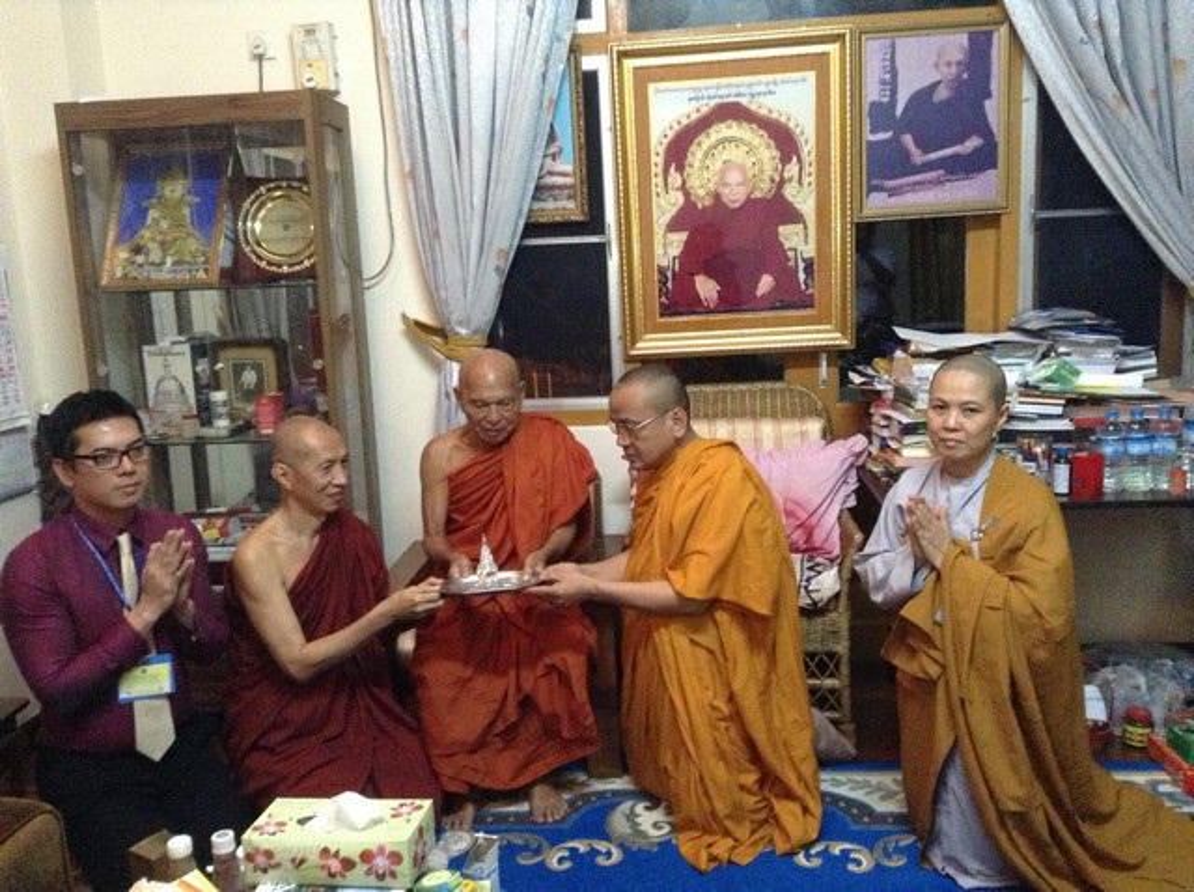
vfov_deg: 42.8
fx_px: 1137
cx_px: 597
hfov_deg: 55.4
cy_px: 446
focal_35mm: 33
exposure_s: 1/17
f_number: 2.4
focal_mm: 3.3
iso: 500
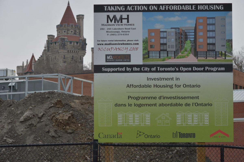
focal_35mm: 150
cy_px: 81
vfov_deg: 9.1
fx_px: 1016
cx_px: 122
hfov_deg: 13.7
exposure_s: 1/1000
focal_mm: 100
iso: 800
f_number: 8
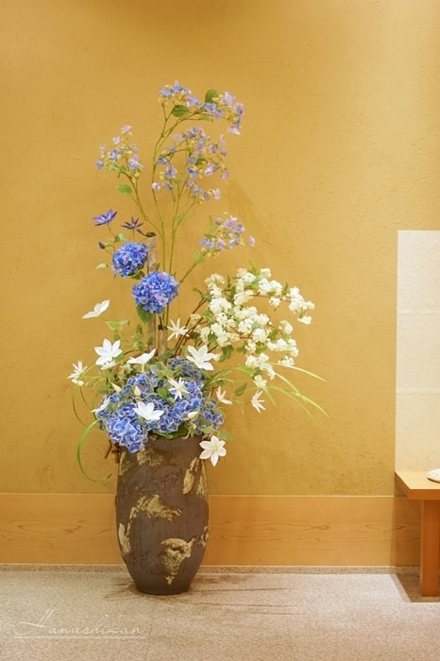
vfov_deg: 27.0
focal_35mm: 75
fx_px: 1376
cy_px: 330
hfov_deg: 18.2
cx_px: 220
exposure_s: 1/15
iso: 200
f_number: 1.8
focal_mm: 50
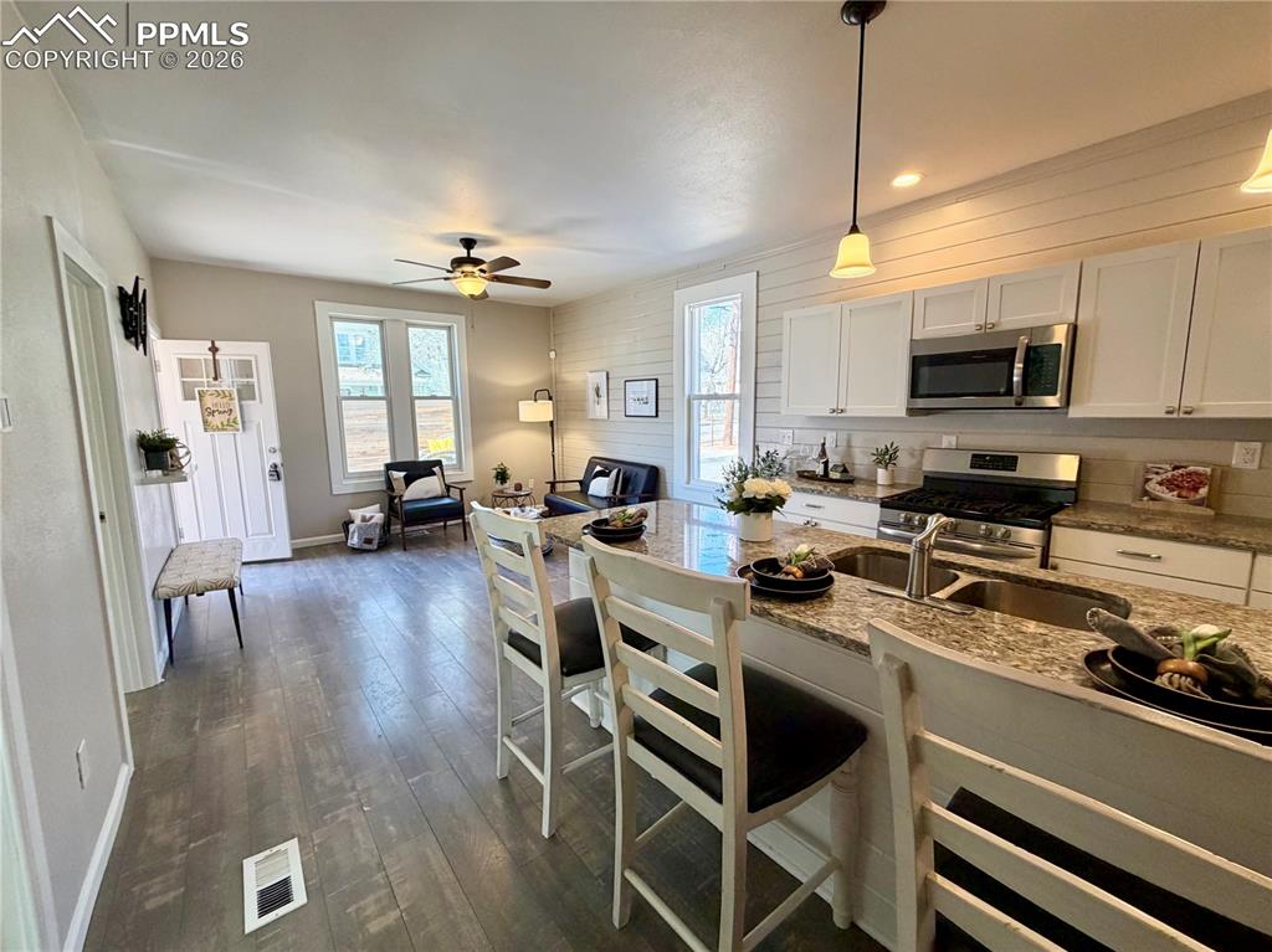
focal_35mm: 14
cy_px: 476
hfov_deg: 102.1
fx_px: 514
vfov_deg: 85.6
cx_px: 636
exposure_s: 1/120
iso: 250
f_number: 2.2
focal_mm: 2.22
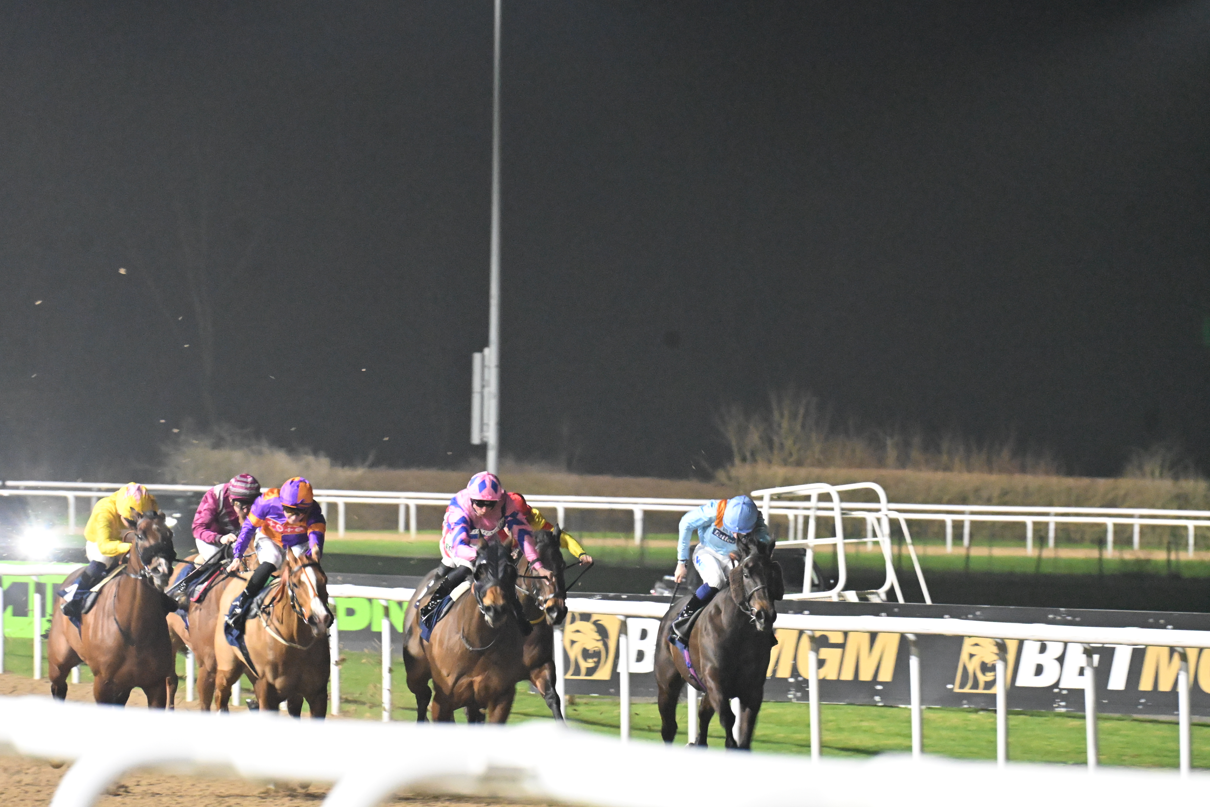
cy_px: 404
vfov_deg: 3.1
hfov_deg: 4.6
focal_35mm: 450
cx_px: 605
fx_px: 15124
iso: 10000
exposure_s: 1/125
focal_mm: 300
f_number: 8
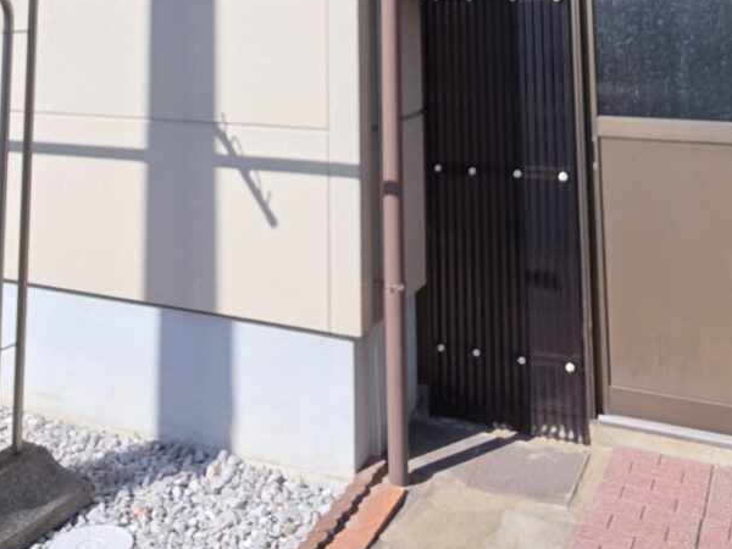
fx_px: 825
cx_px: 393
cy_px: -118
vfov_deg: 30.8
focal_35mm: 39
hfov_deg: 47.8
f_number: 1.9
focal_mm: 2.2
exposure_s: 1/909
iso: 20
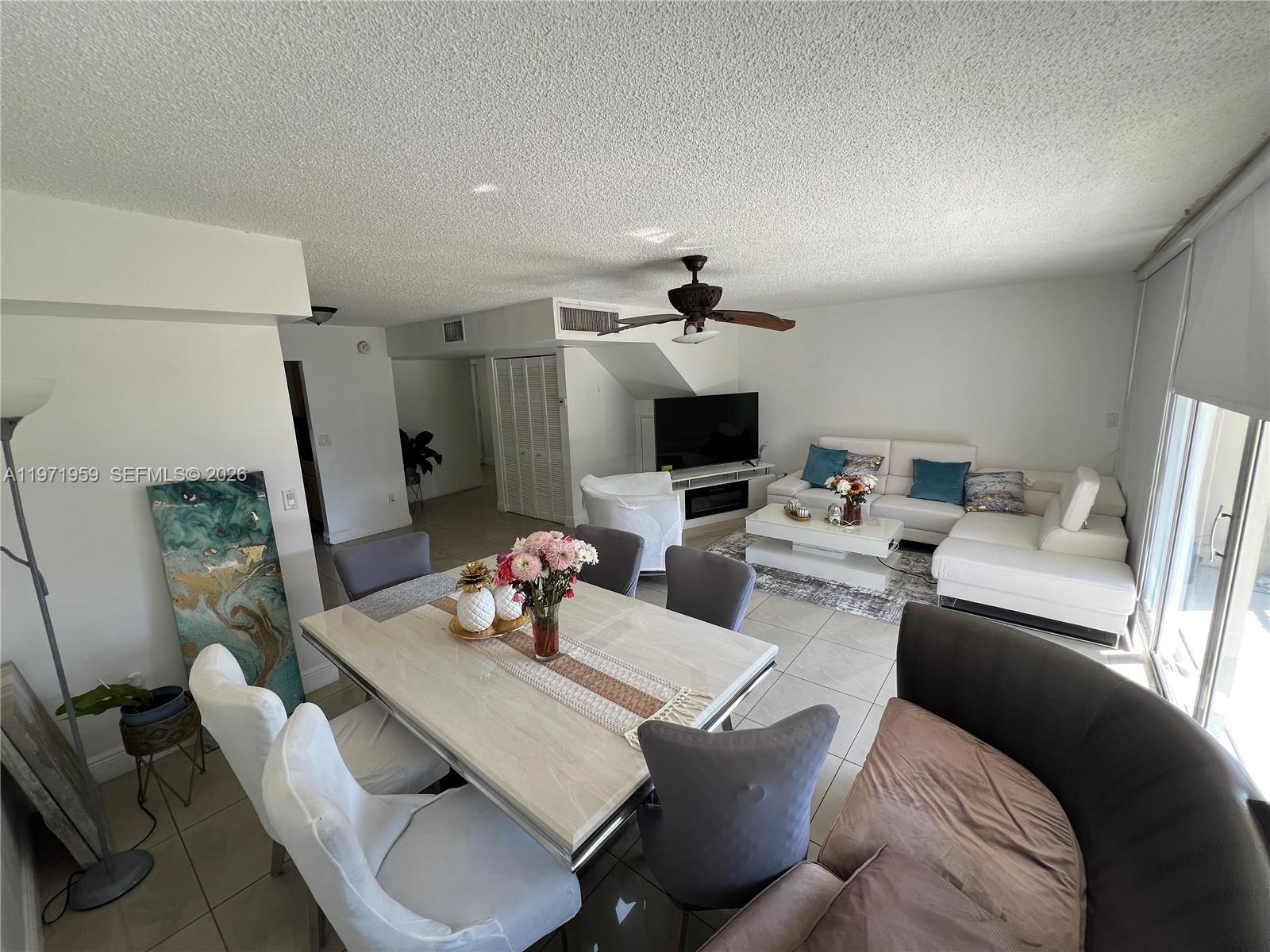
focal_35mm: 13
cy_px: 476
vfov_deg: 89.9
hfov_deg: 106.2
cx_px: 635
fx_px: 477
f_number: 1.8
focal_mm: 1.57
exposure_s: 1/99
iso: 40
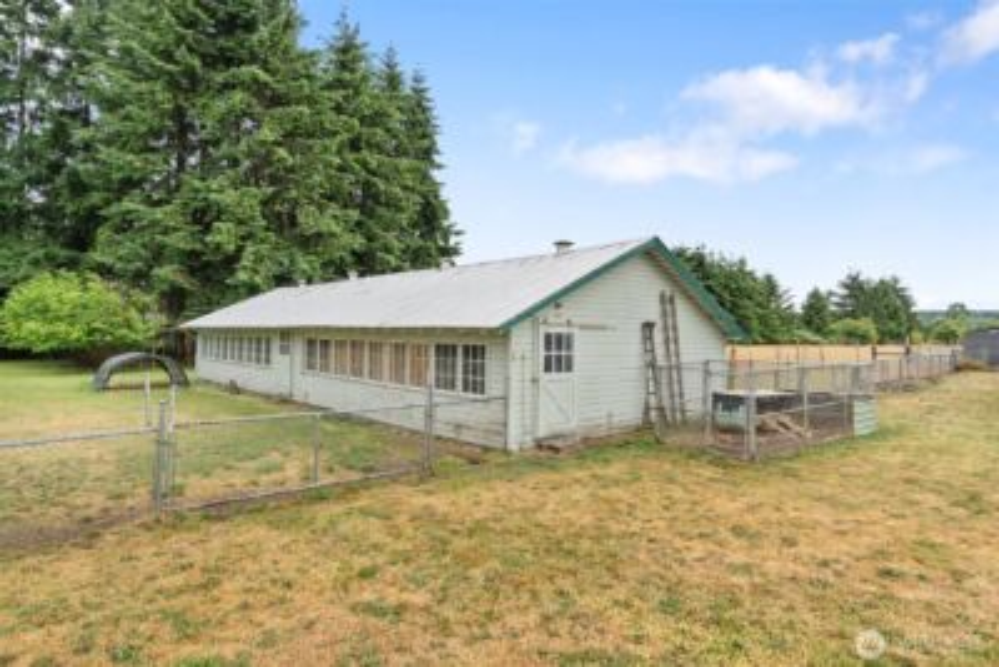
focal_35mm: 21
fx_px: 583
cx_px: 500
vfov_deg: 59.5
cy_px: 334
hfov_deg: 81.2
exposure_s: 1/20
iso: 160
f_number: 10
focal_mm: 21
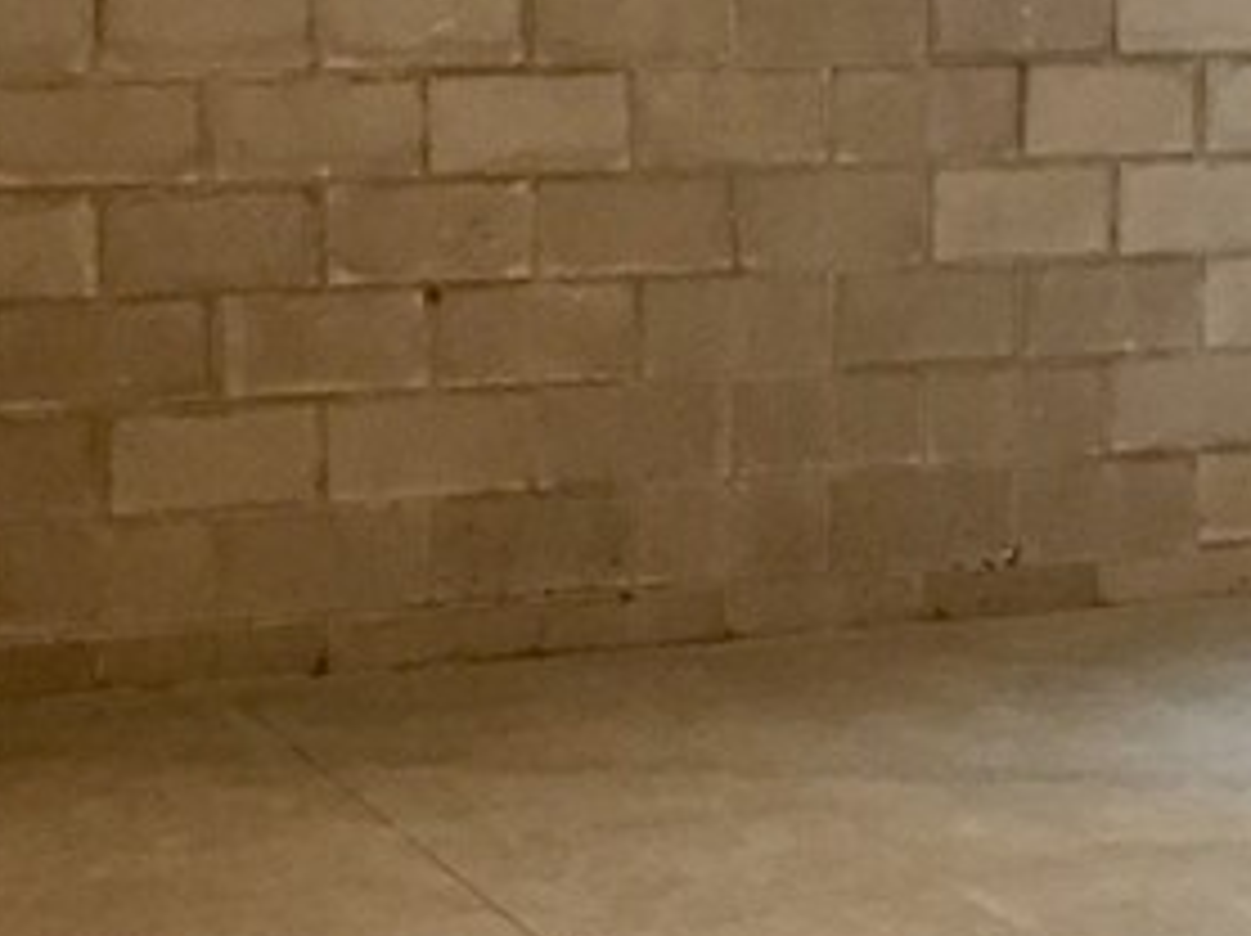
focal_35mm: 107
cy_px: 284
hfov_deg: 18.2
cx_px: 976
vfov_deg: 13.8
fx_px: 3864
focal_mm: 4.15
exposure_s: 1/20
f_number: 2.2
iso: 250
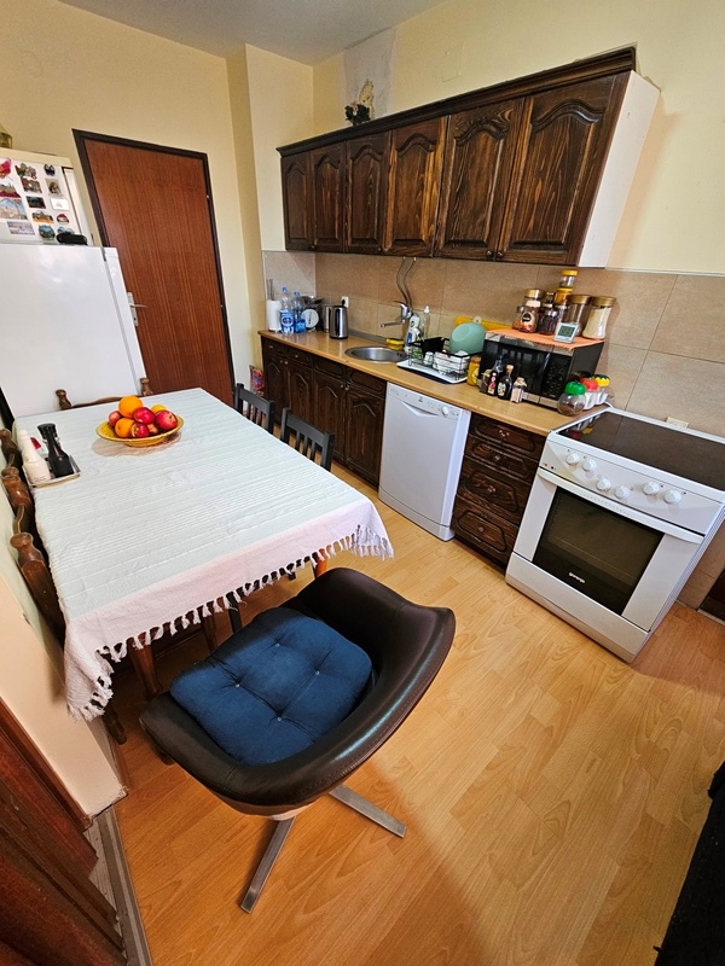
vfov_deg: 106.2
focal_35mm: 13
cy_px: 483
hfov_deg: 89.9
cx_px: 362
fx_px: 363
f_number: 2.2
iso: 320
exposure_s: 1/50
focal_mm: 2.2
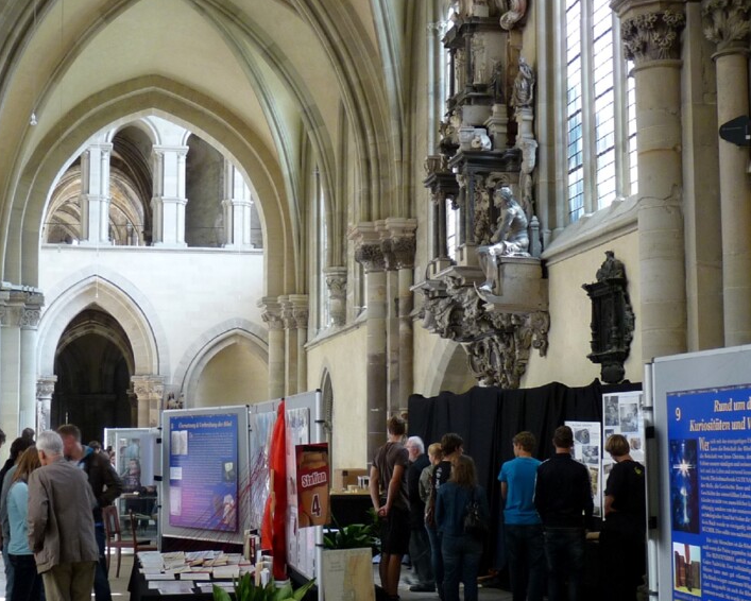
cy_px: 355
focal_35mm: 53
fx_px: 1178
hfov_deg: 35.3
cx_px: 310
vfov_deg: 28.6
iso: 125
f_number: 2.8
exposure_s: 1/30
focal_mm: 4.9
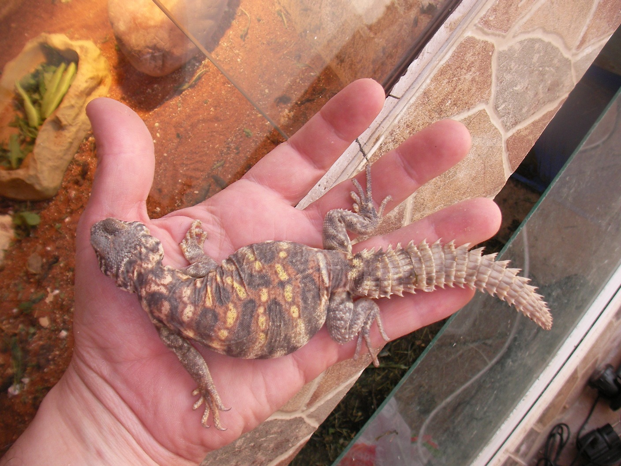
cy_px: 233
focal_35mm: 41
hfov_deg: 45.8
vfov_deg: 35.1
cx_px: 310
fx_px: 736
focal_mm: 6.3
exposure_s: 1/40.4
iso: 50
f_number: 3.5
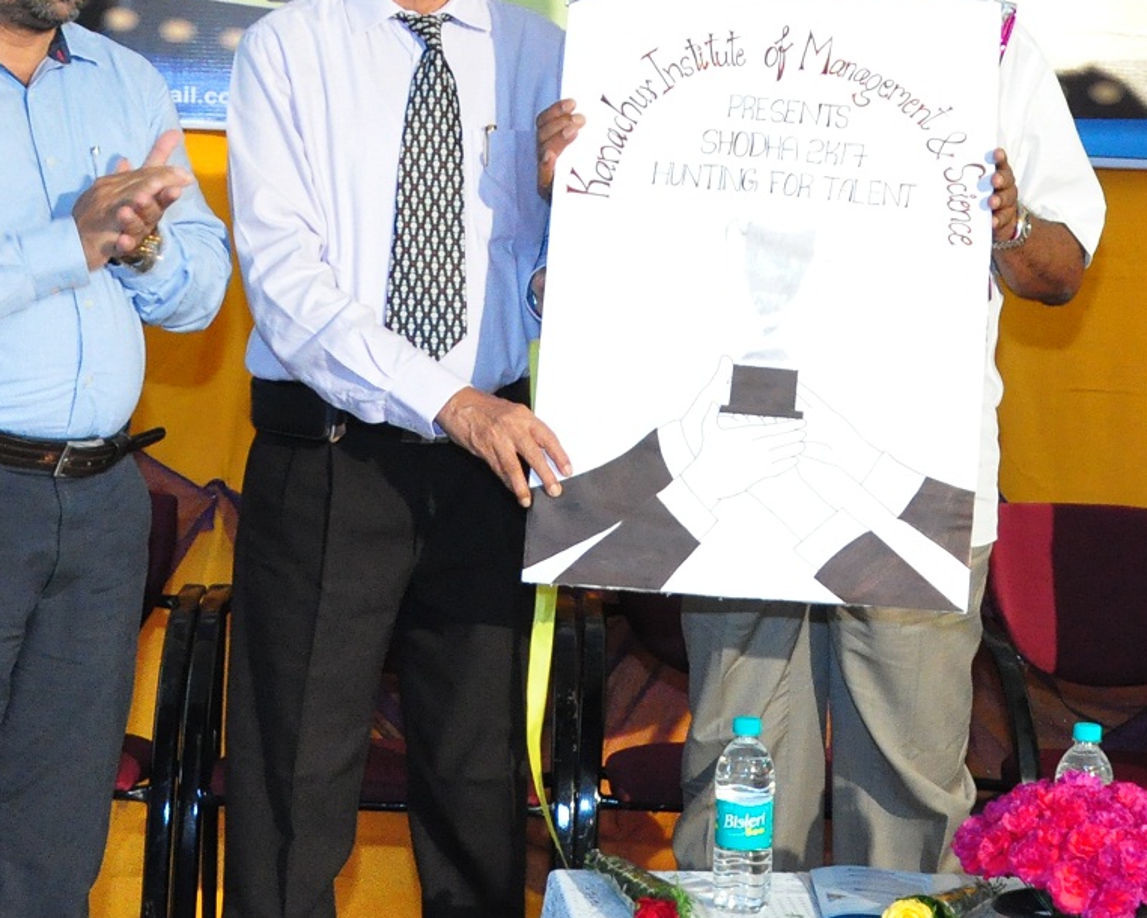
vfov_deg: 17.6
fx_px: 2954
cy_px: 309
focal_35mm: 87
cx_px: 748
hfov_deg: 21.9
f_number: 3.8
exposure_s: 1/80
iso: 2200
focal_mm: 22
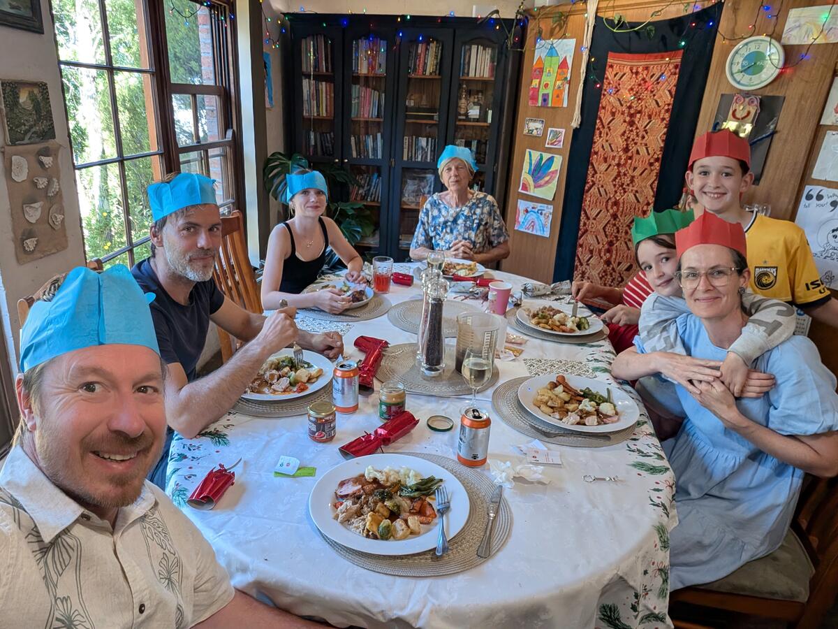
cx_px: 419
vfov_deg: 63.4
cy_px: 314
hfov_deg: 79.0
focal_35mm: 21
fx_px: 508
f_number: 2.2
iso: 256
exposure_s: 1/105
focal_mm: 2.74
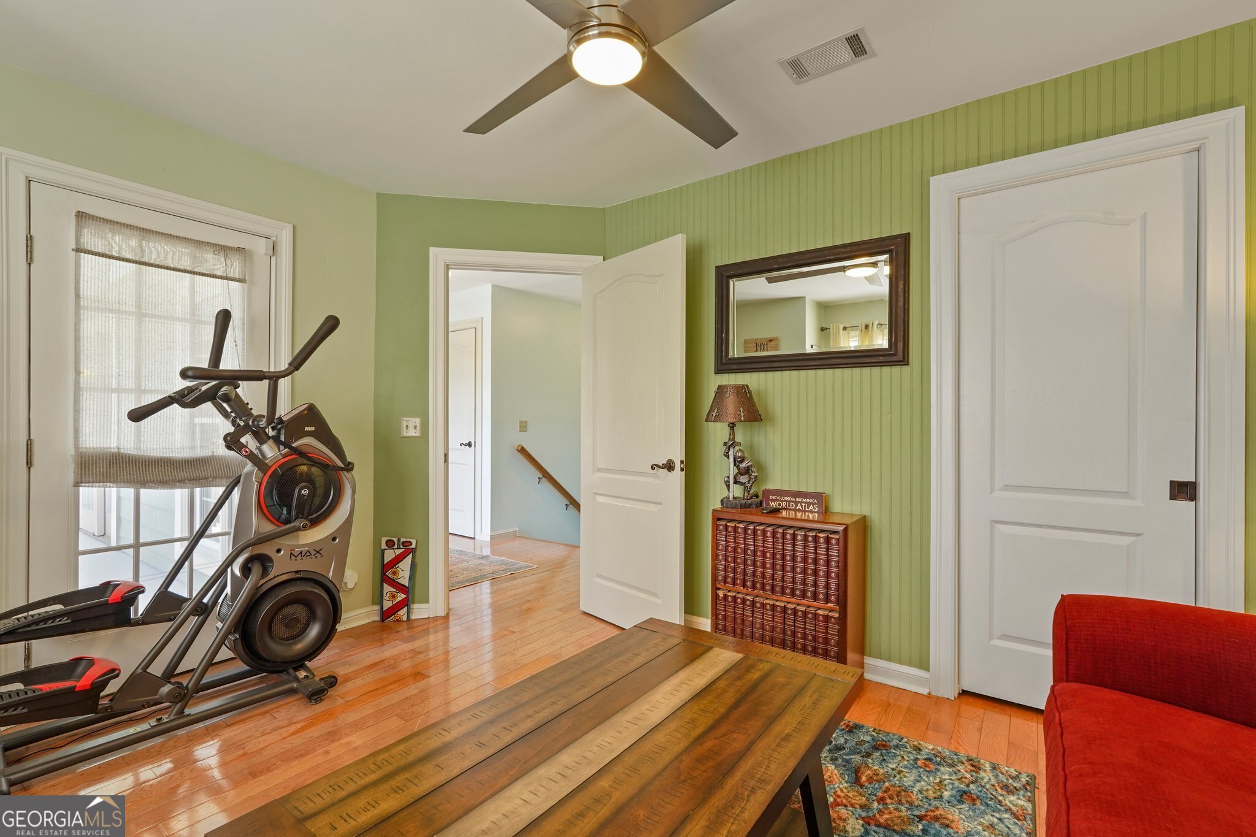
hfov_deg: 96.7
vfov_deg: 73.7
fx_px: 558
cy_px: 418
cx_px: 628
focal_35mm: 16
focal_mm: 16
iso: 500
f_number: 9
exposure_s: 1/3
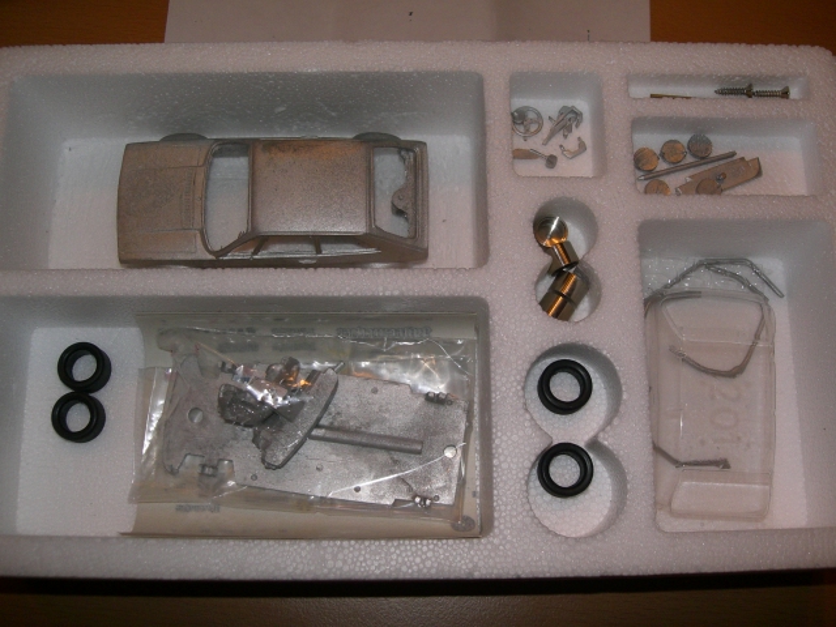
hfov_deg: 49.0
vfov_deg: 37.7
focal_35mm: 38
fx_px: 918
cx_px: 418
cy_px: 314
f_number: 3.1
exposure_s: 1/60
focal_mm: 6.3
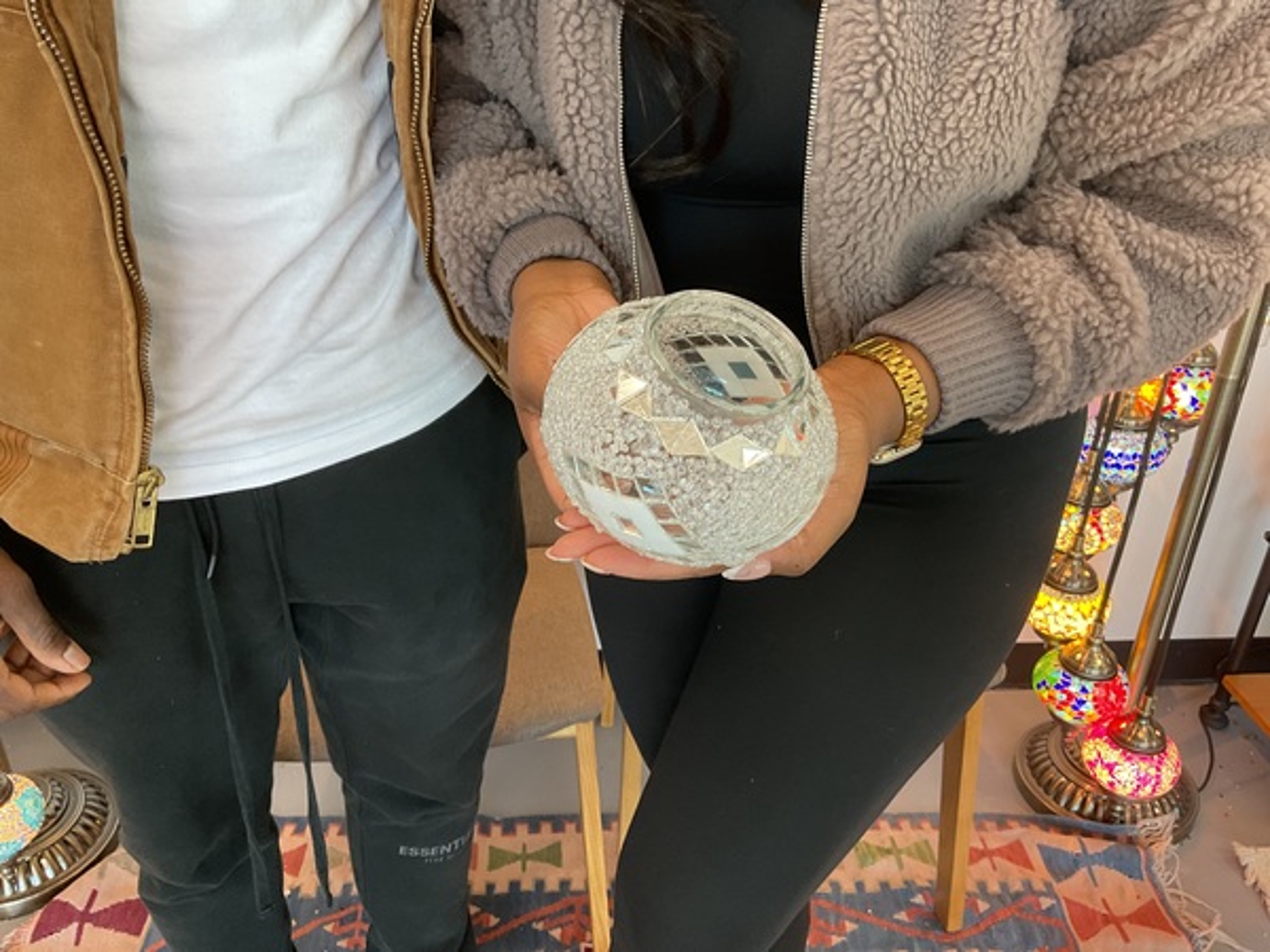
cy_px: 476
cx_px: 635
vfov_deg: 48.2
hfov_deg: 61.7
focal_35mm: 29
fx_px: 1064
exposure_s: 1/60
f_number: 1.8
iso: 64
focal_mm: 3
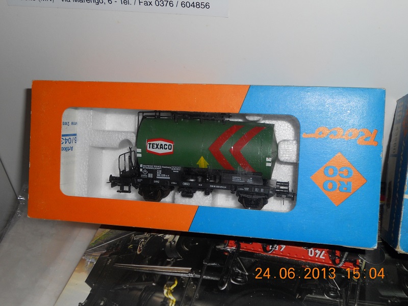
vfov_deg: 37.7
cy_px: 153
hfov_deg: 49.0
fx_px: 448
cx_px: 204
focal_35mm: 38
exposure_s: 1/30
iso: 80
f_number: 9.8
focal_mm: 6.9
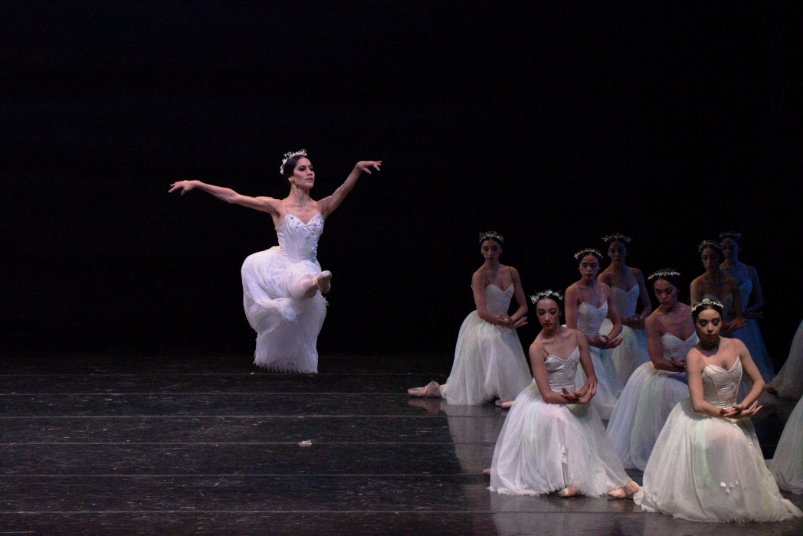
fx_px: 2589
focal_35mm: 116
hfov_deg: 17.6
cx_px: 402
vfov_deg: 11.8
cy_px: 268
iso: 10000
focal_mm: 116
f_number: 5.3
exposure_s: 1/800
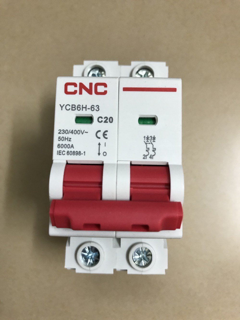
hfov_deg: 49.7
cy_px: 160
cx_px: 120
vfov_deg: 63.5
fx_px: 259
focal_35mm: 28
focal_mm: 3.99
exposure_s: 1/25
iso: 40
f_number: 1.8
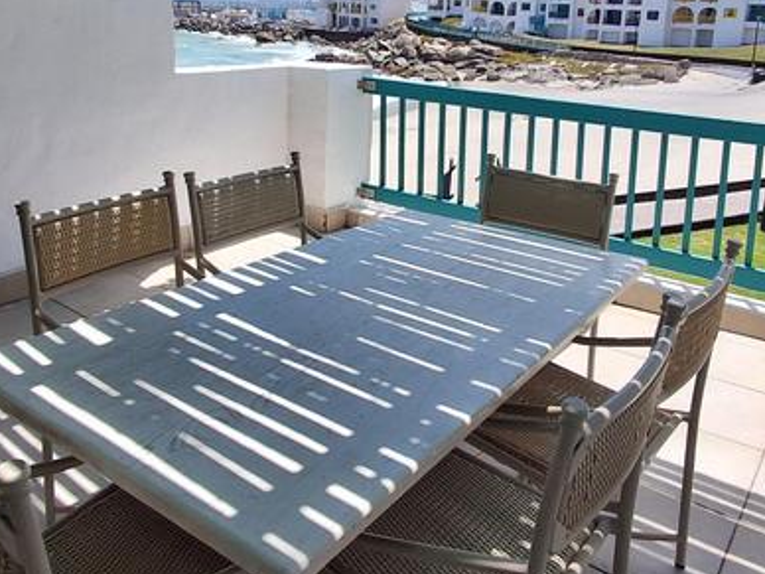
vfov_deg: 41.5
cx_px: 388
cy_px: 136
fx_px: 729
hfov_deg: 55.4
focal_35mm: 33
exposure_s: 1/1357
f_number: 2.2
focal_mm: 1.64
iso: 40
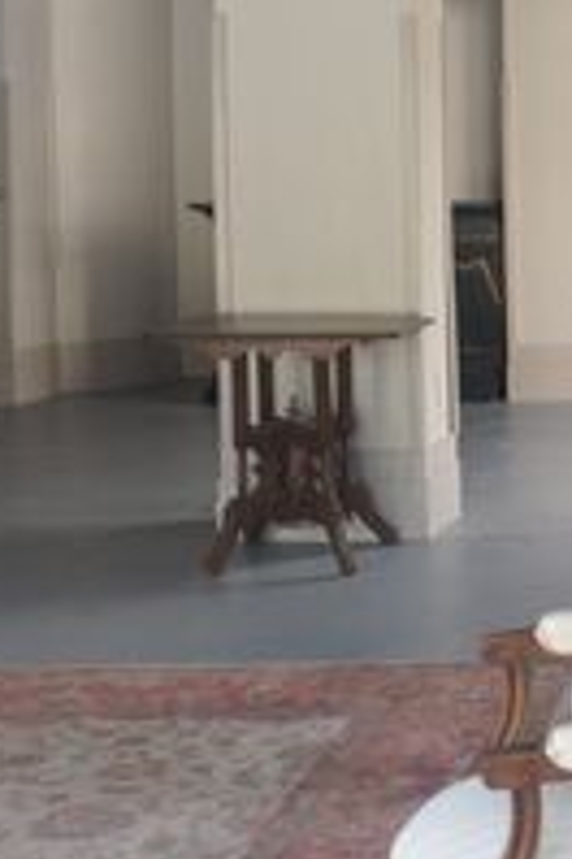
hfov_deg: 14.6
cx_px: 871
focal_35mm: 87
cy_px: 219
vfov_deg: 23.2
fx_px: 2073
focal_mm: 18
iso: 400
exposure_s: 1/30
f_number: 4
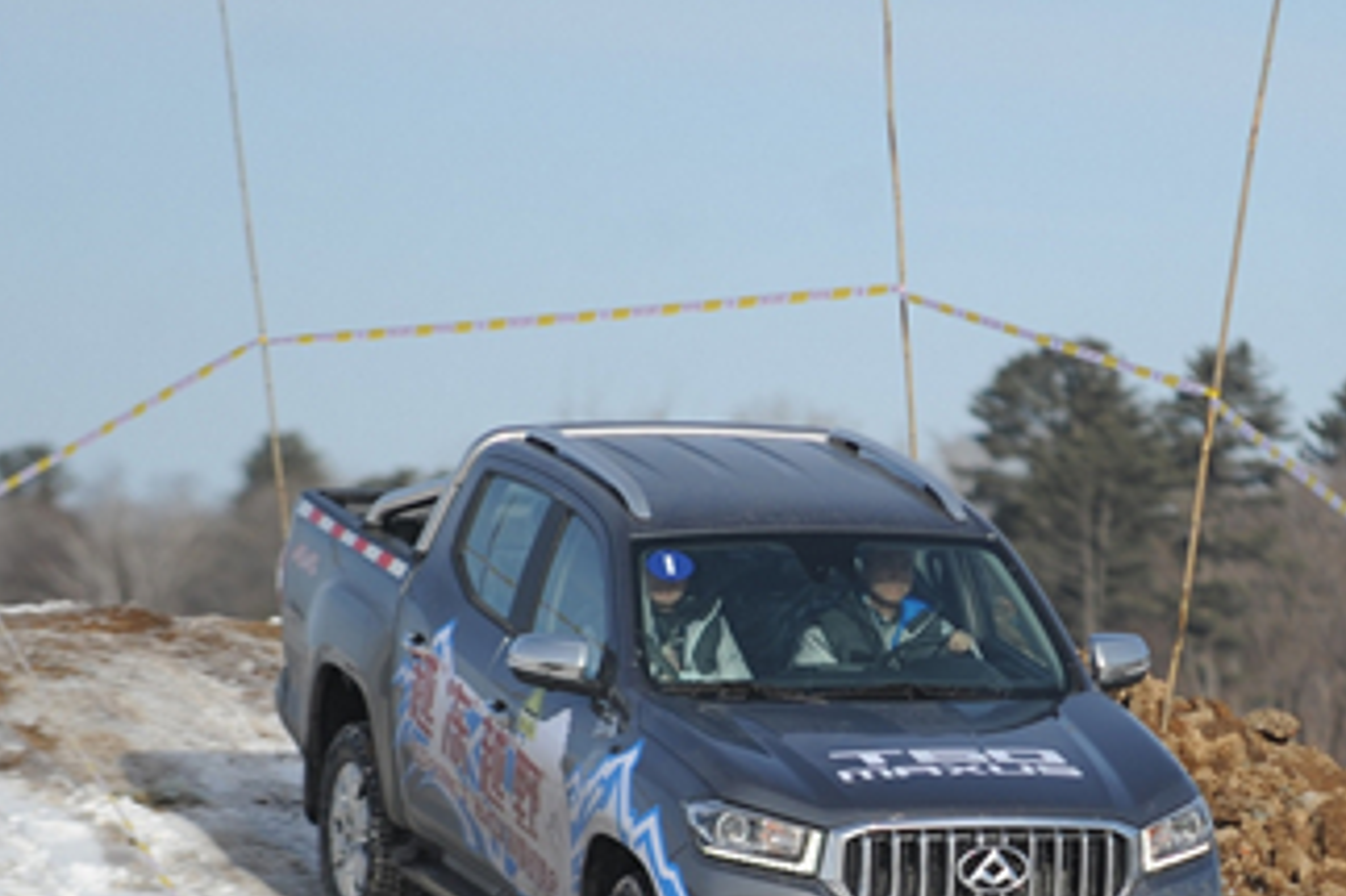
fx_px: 16180
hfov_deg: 4.8
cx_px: 979
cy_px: 823
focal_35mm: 433
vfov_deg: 3.2
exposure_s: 1/2500
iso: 200
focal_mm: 200
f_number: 2.8
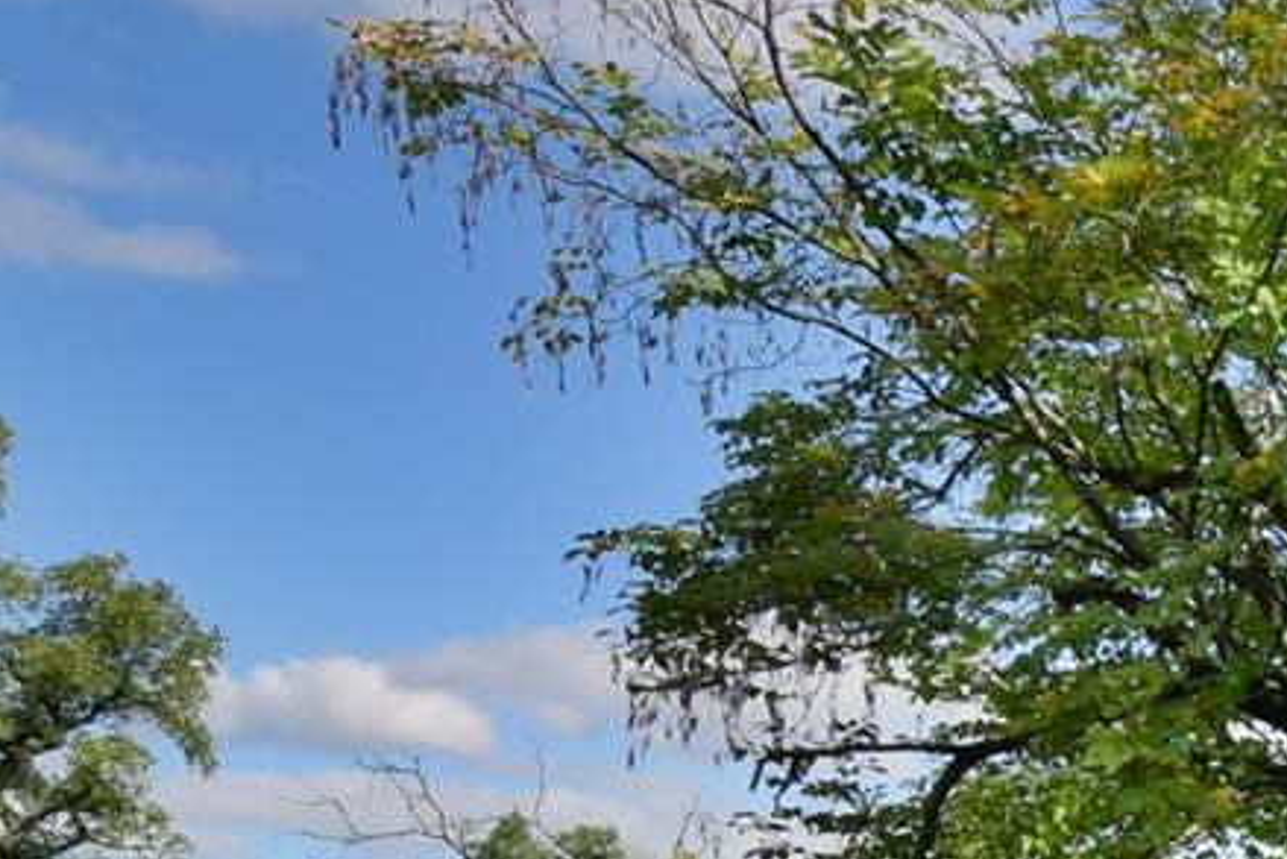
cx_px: 2342
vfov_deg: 16.4
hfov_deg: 20.2
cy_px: 1546
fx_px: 2503
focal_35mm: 70
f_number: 8
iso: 100
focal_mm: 10
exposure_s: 1/160
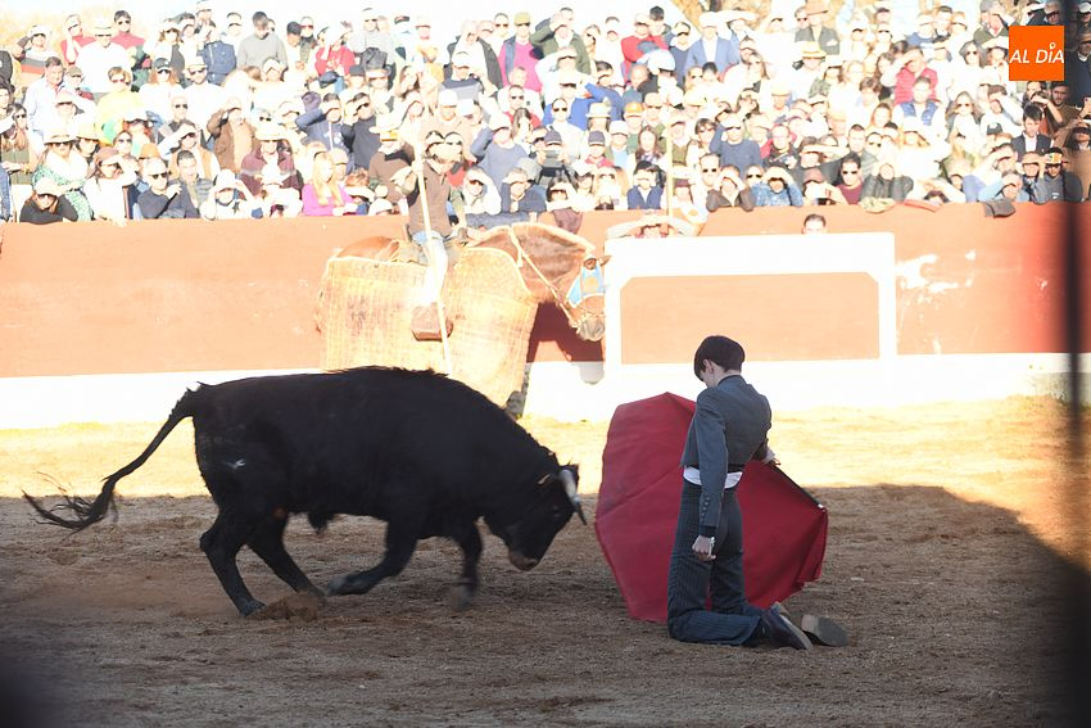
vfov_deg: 13.7
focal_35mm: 100
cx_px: 546
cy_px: 364
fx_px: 3031
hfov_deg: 20.4
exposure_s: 1/320
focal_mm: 100
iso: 160
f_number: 3.5
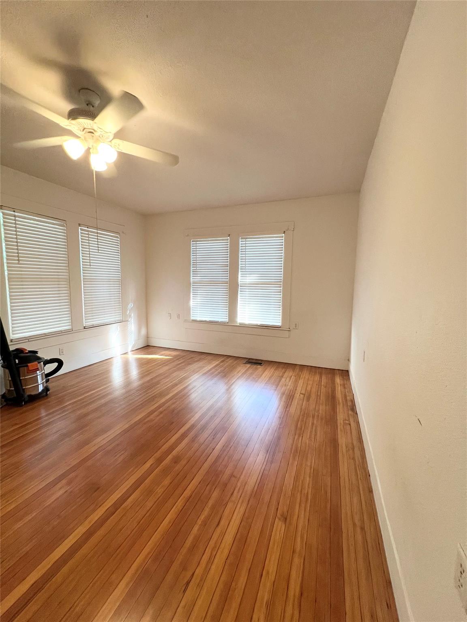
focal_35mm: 13
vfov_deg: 106.2
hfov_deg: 89.9
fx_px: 234
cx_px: 234
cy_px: 311
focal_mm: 1.57
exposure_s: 1/120
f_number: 1.8
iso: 250
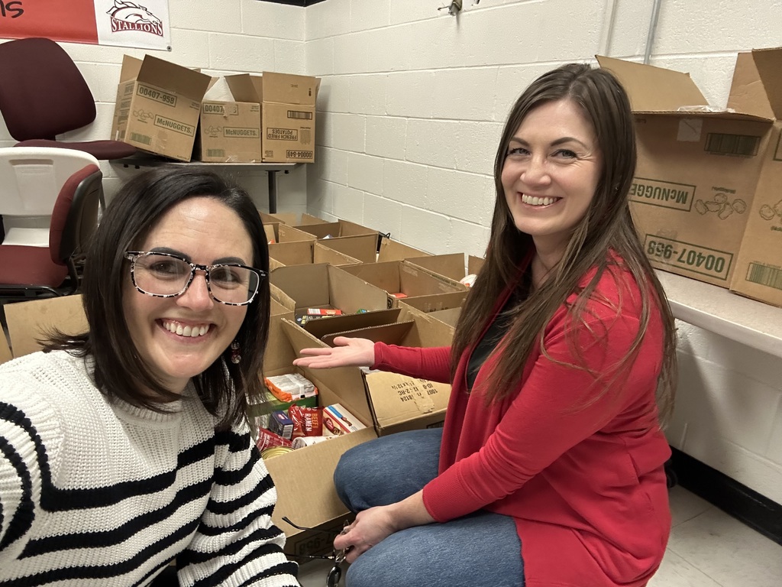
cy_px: 294
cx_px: 391
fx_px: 520
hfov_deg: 73.9
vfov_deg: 58.9
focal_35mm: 23
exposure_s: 1/60
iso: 160
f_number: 1.9
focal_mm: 2.69
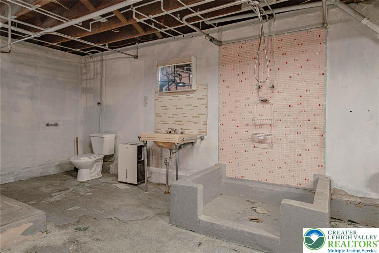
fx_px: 221
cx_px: 190
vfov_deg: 59.5
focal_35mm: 21
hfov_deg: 81.2
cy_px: 126
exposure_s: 1/250
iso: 1250
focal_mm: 21
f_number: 4
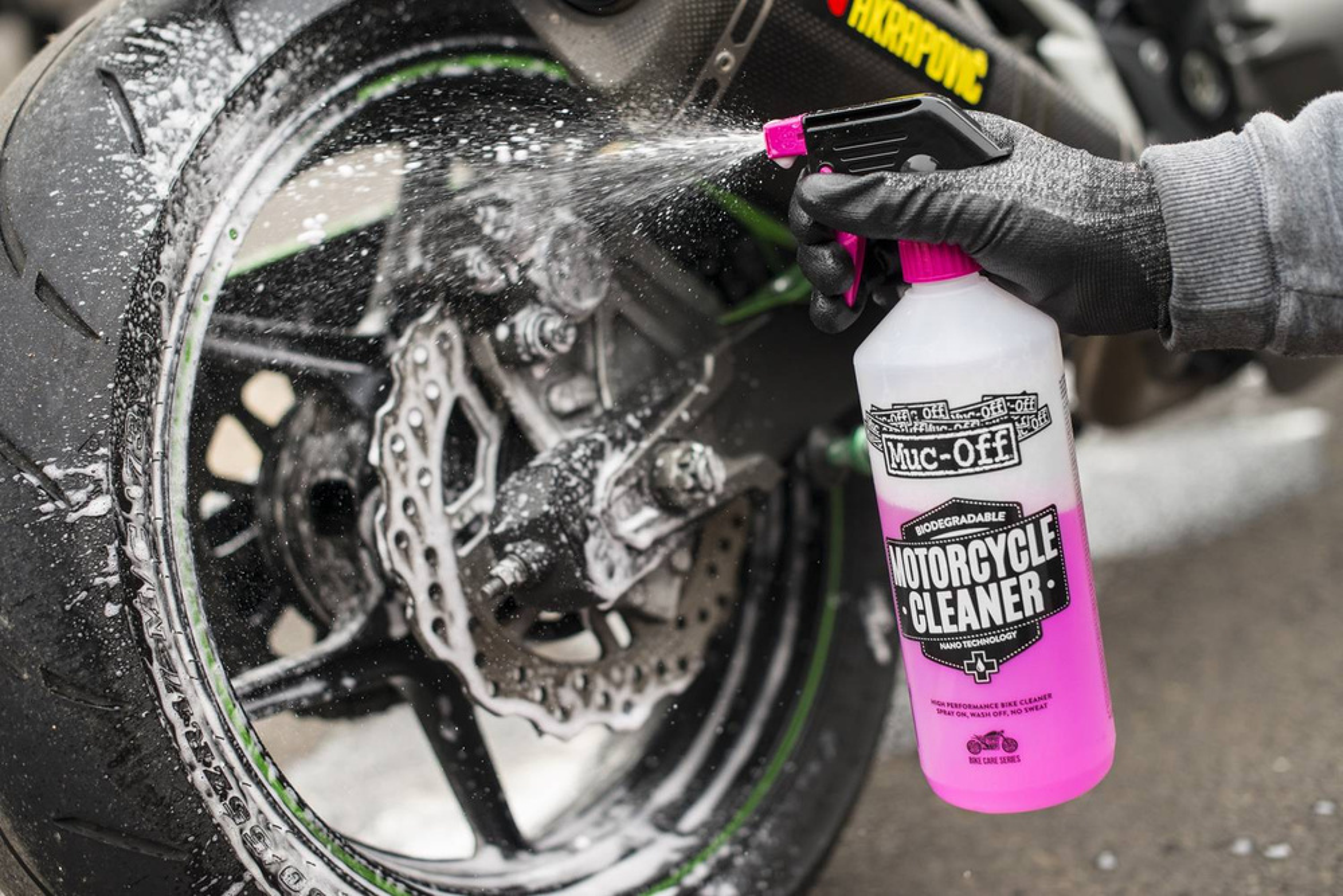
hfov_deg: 39.6
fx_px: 1865
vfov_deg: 27.0
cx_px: 672
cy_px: 448
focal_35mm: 50
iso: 800
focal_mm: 50
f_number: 3.5
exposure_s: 1/2000
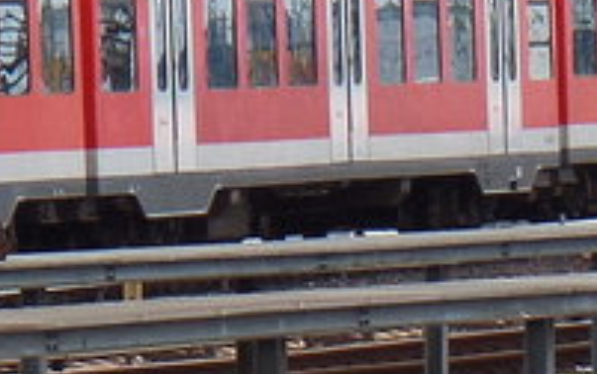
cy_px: 151
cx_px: 279
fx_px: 11757
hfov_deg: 2.9
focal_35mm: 722
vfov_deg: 1.8
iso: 100
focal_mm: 20.3
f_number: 4
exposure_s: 1/180
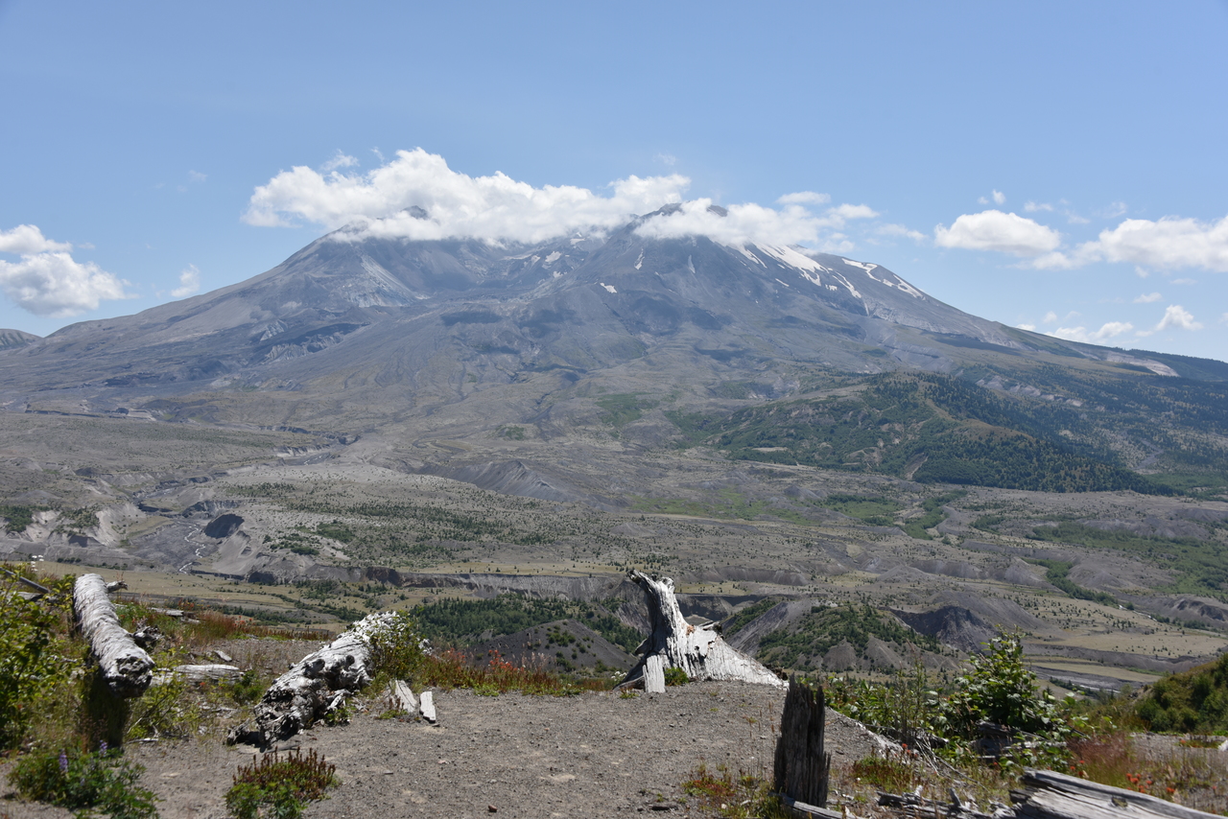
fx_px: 1228
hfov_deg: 53.1
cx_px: 614
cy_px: 410
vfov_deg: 36.9
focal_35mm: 36
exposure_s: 1/320
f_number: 9
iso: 100
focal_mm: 36
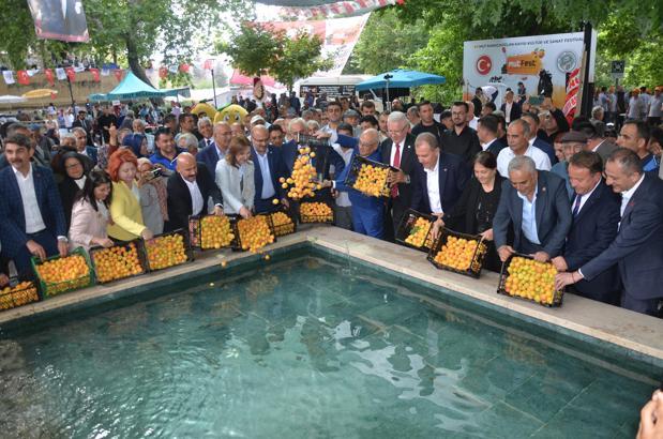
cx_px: 332
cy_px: 220
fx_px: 965
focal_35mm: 52
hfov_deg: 37.9
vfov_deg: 25.6
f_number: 4.5
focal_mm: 35
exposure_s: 1/125
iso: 250
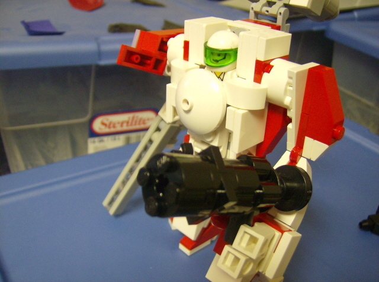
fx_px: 393
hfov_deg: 51.5
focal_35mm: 36
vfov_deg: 39.5
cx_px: 190
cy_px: 141
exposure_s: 1/6.17
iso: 200
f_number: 2.8
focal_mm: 6
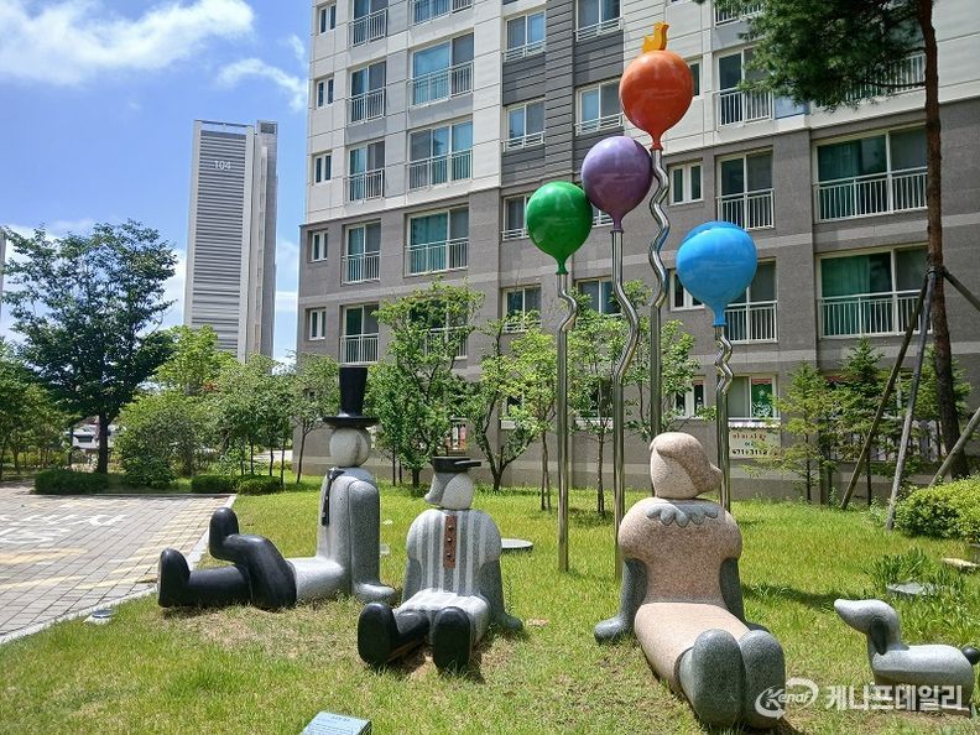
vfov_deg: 53.1
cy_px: 368
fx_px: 736
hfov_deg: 67.3
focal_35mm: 26
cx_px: 490
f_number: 1.8
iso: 20
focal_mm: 3.98
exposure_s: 1/605
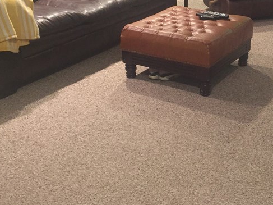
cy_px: 22
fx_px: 481
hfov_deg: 31.3
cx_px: 193
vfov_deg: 23.4
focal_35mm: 61
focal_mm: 4.15
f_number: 2.2
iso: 250
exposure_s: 1/15
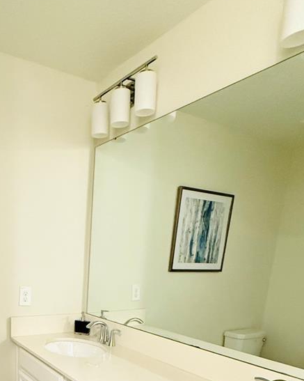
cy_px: 341
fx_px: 338
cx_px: 63
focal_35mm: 30
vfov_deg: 52.0
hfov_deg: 46.1
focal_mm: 2.22
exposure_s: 1/60
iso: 1000
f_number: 2.2
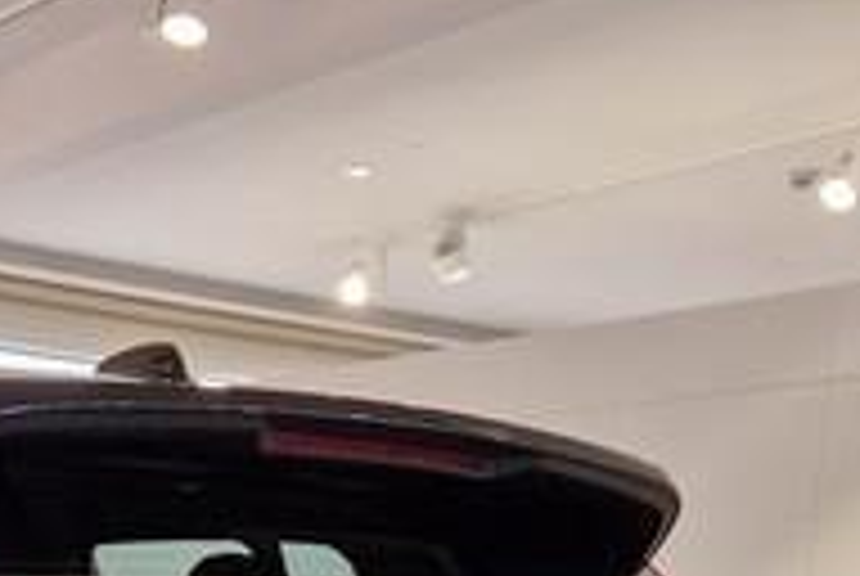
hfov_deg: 24.3
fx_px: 1914
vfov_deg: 14.9
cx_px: 27
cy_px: 1048
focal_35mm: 80
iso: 125
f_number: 1.8
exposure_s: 1/180
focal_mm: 5.4
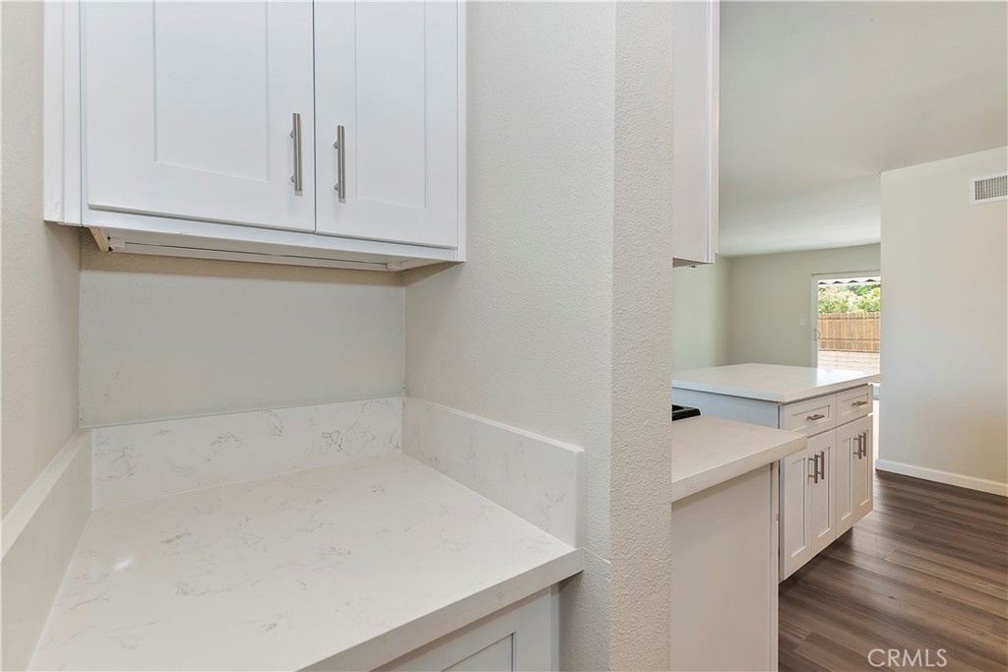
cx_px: 504
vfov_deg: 77.3
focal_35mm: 15
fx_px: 420
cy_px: 336
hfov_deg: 100.4
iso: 360
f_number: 8
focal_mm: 10
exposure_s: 1/30
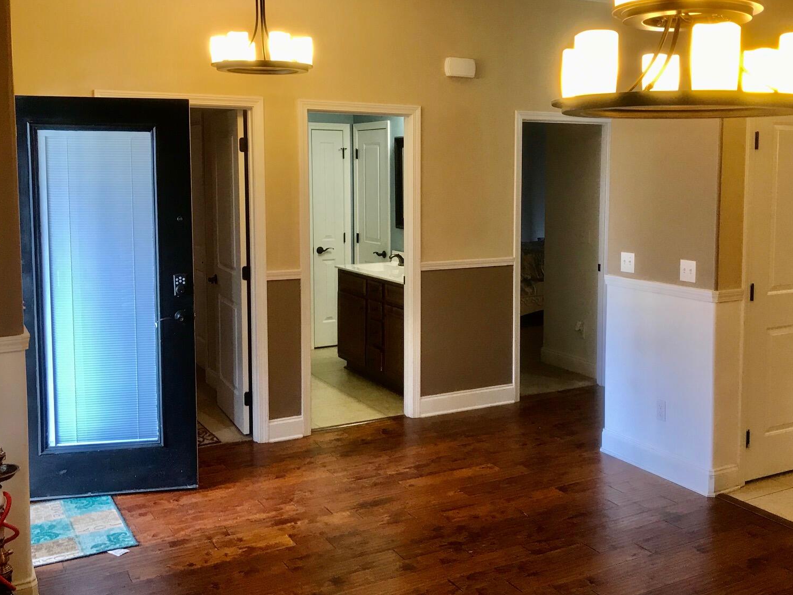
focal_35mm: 38
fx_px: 871
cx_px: 473
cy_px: 257
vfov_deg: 37.7
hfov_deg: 48.7
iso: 25
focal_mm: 3.99
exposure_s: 1/30
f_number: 1.8
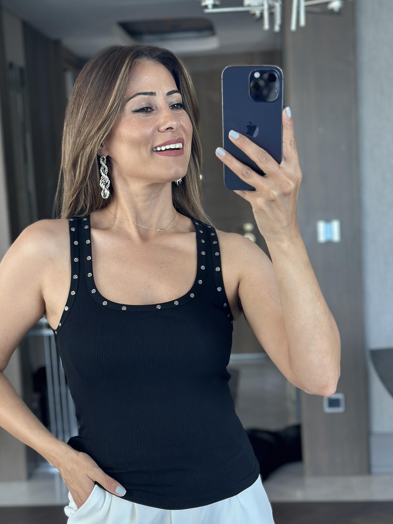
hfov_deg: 21.9
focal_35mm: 67
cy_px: 315
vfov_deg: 28.9
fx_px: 1014
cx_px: 163
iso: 125
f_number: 1.78
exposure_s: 1/121
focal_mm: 6.86
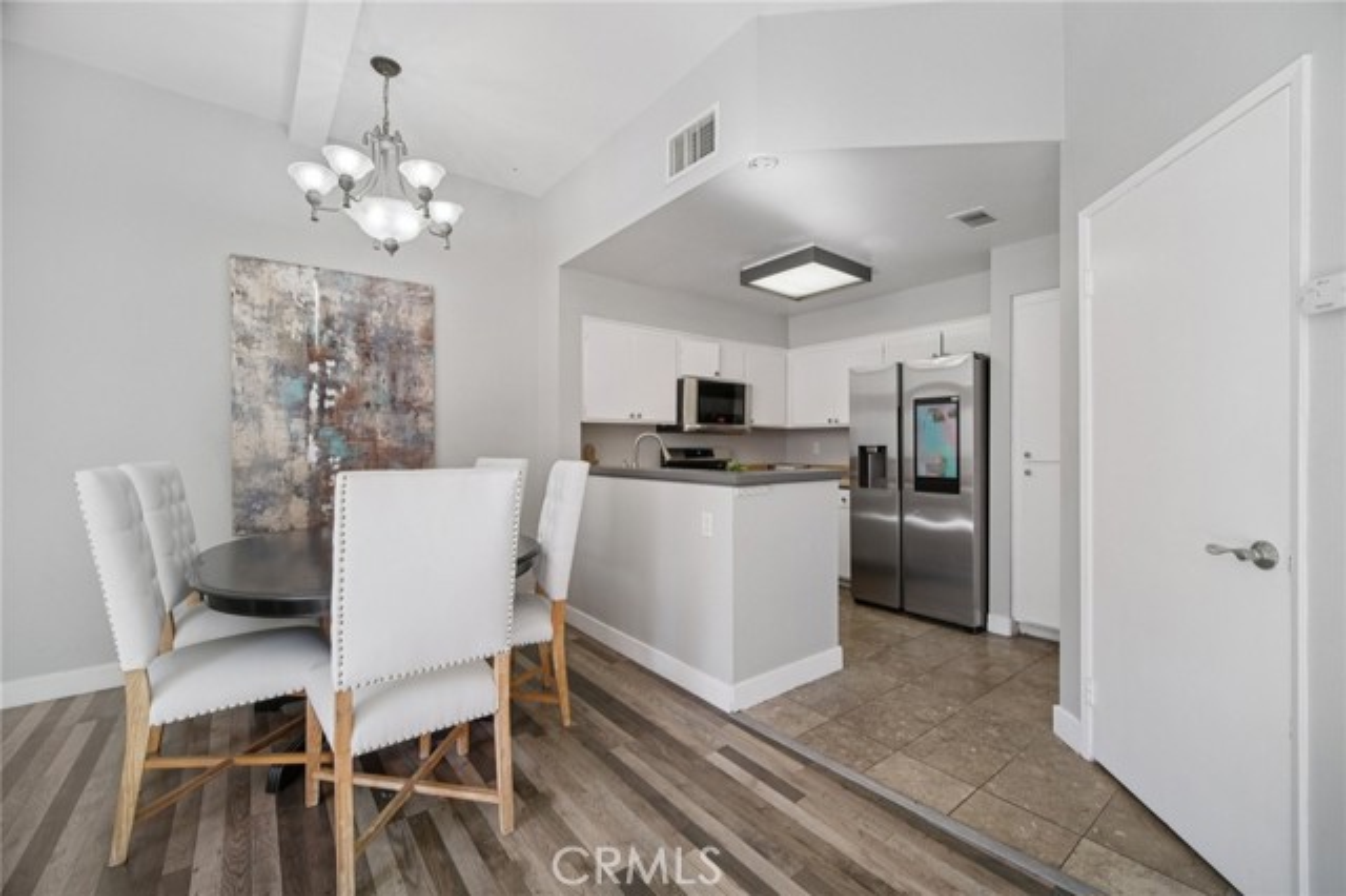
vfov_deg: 81.1
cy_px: 448
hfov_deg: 104.3
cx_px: 673
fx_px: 523
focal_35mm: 14
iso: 160
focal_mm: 9
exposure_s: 1/6
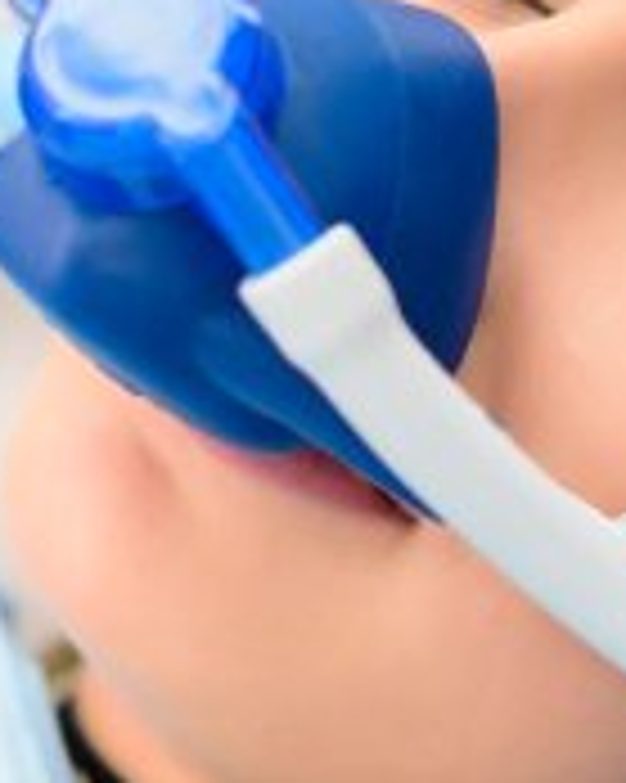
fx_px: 6444
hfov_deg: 5.6
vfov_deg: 6.9
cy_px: 45
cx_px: 254
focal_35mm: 278
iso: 250
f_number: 2.8
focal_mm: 85
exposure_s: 1/250
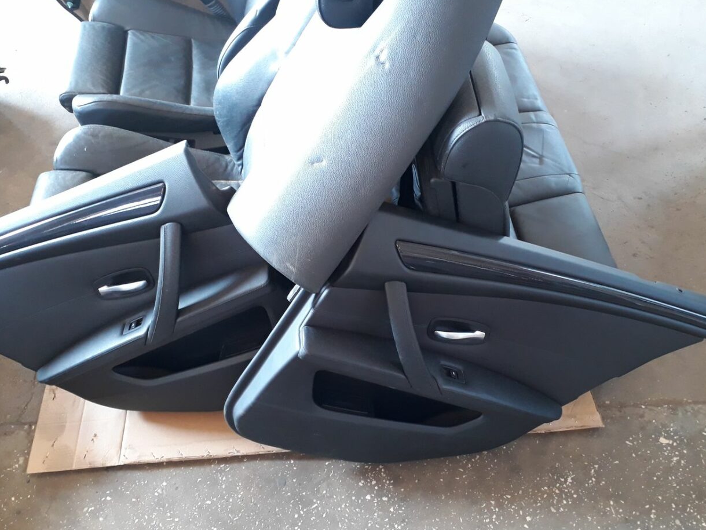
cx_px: 349
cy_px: 280
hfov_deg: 58.3
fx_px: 632
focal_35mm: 31
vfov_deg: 45.4
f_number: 1.9
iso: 200
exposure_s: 1/17
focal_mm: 3.6
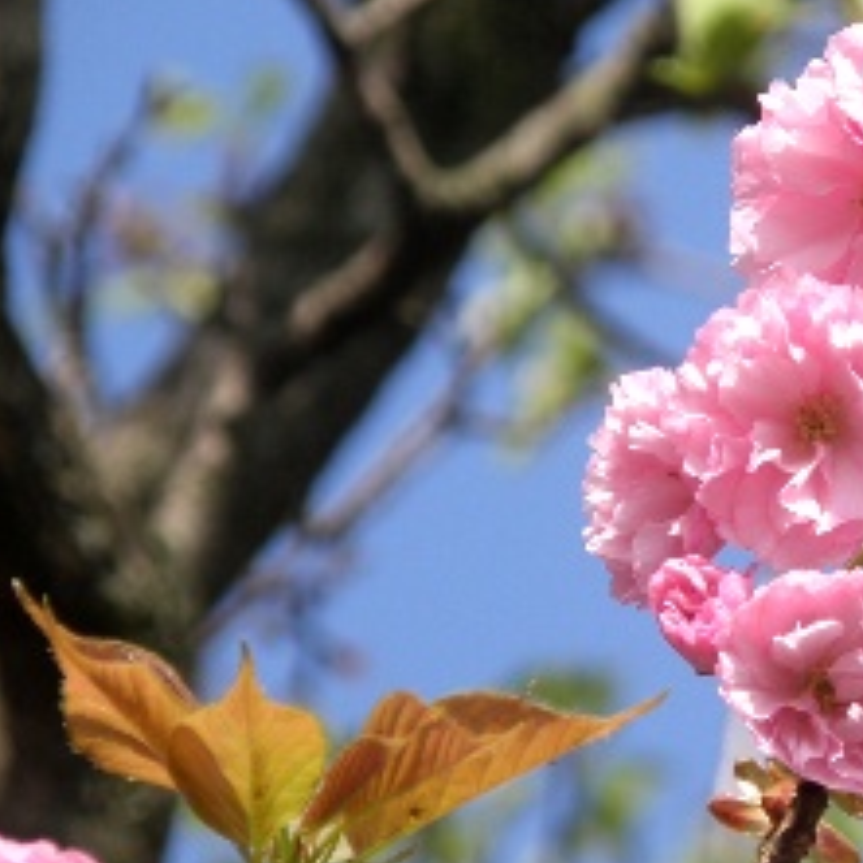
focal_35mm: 653
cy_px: 480
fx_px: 18418
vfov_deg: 2.7
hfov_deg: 2.7
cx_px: 808
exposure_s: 1/320
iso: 64
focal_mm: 64.49
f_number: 4.7
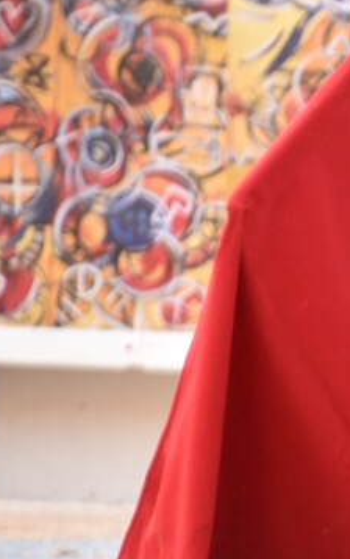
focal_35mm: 968
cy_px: 230
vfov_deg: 2.2
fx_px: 14762
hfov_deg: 1.4
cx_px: 1023
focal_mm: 210
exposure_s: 1/320
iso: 1250
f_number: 5.6
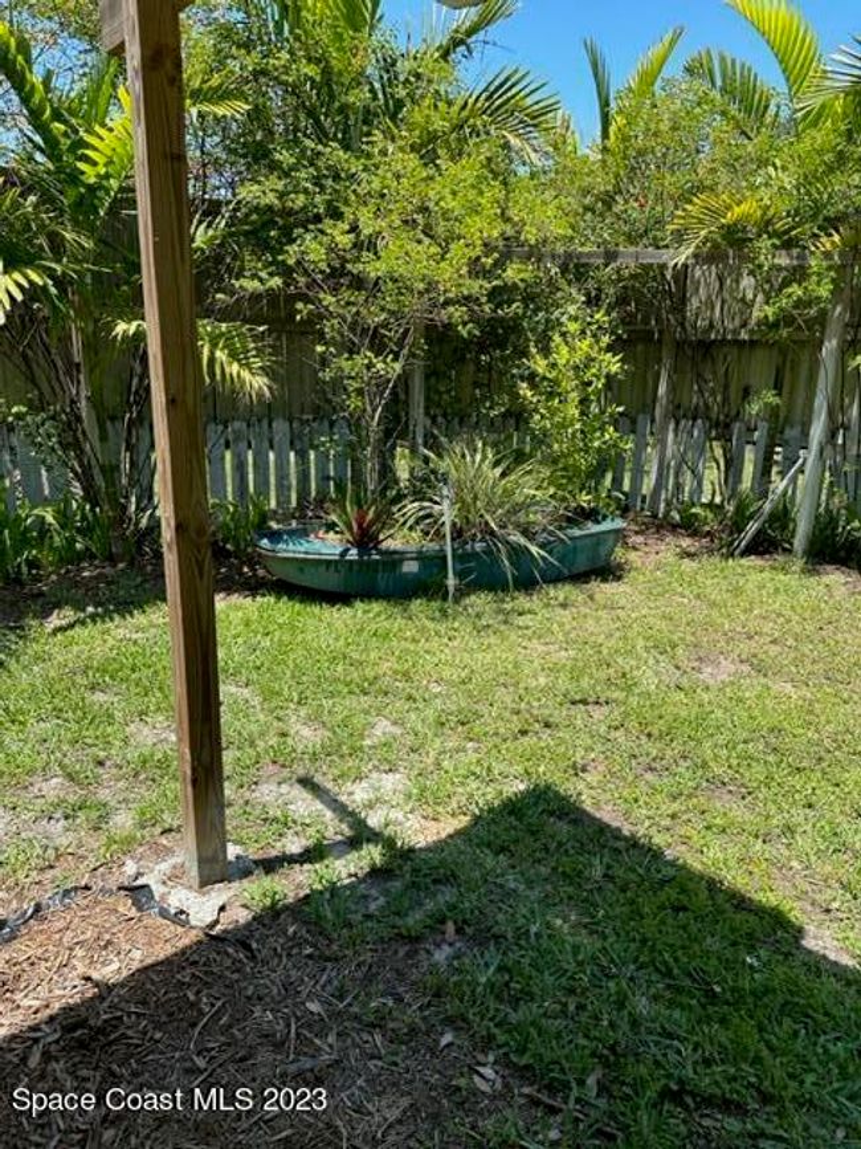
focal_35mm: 24
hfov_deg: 56.8
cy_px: 574
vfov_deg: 71.6
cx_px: 430
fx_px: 796
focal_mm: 6.86
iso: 80
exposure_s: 1/1916
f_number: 1.78
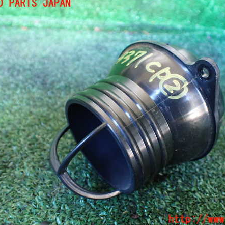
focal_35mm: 36
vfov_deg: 46.0
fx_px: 265
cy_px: 111
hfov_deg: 45.9
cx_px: 131
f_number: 2.3
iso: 800
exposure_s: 1/30
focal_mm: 5.4
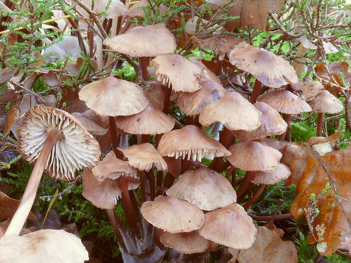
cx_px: 176
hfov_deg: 50.1
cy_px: 132
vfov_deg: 38.7
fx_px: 375
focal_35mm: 37
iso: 100
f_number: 11
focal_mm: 7.8
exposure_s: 1
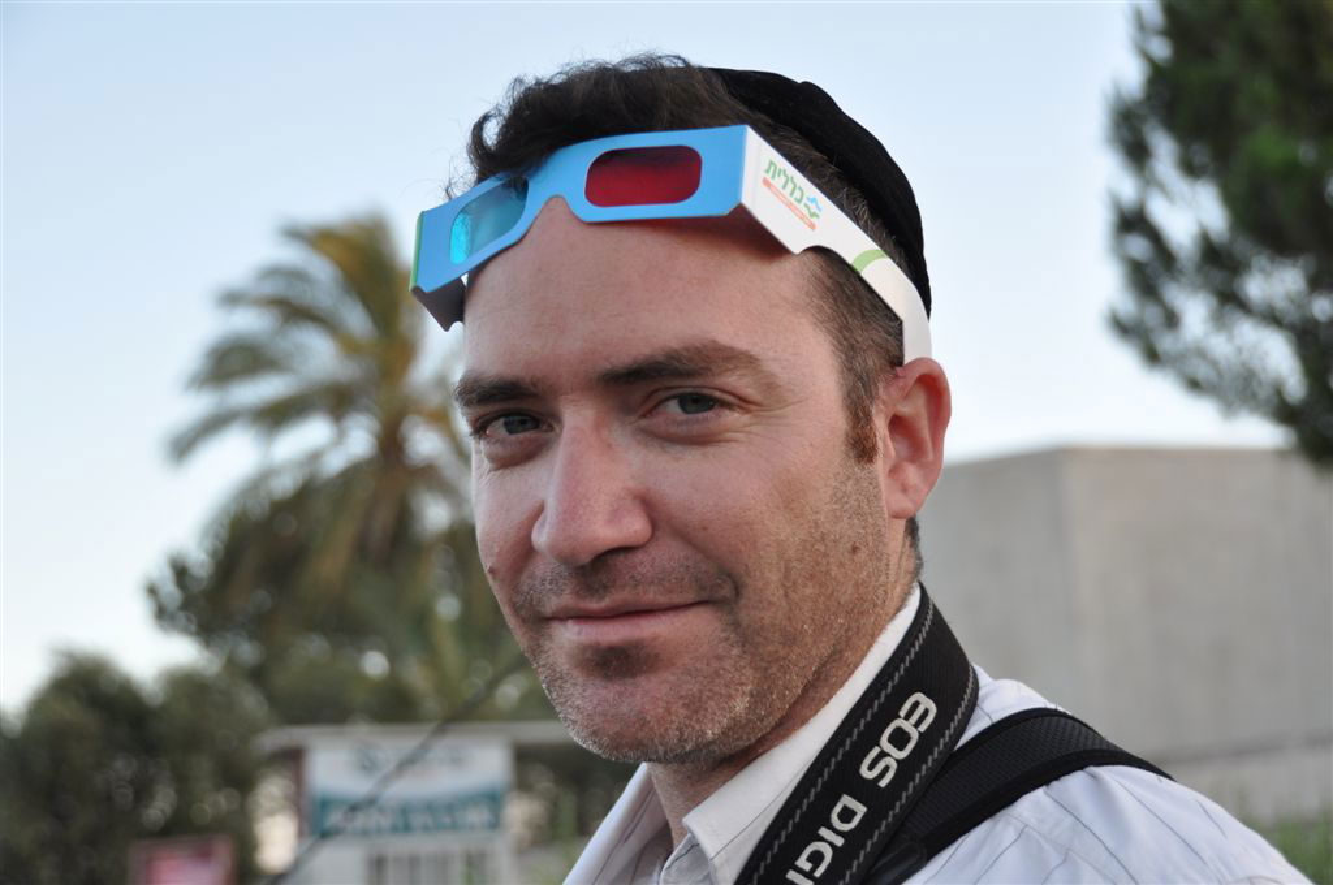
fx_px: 2330
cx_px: 666
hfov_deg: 31.9
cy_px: 442
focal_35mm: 63
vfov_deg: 21.5
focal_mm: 42
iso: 320
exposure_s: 1/125
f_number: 5.6
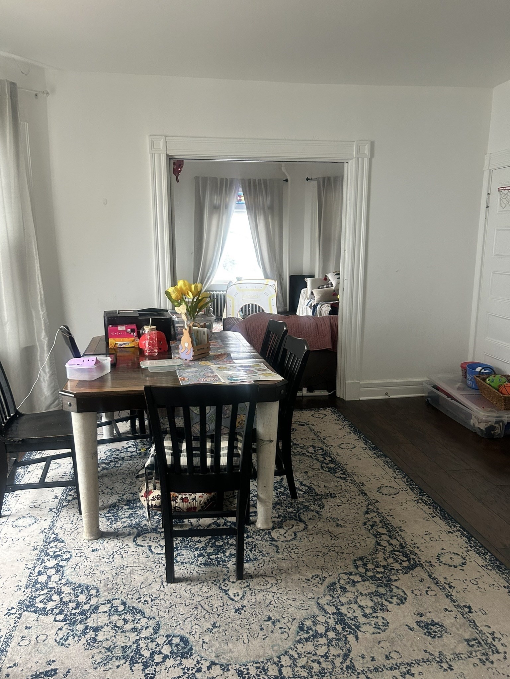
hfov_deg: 53.1
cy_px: 340
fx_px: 511
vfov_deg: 67.3
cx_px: 255
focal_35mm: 26
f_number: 1.5
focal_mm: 5.7
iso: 200
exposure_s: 1/60
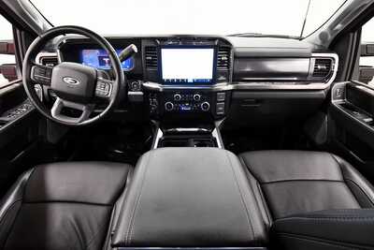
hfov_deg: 90.0
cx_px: 187
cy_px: 125
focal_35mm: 18
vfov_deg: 67.4
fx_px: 187
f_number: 4.8
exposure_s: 1/80
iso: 3200
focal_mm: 12
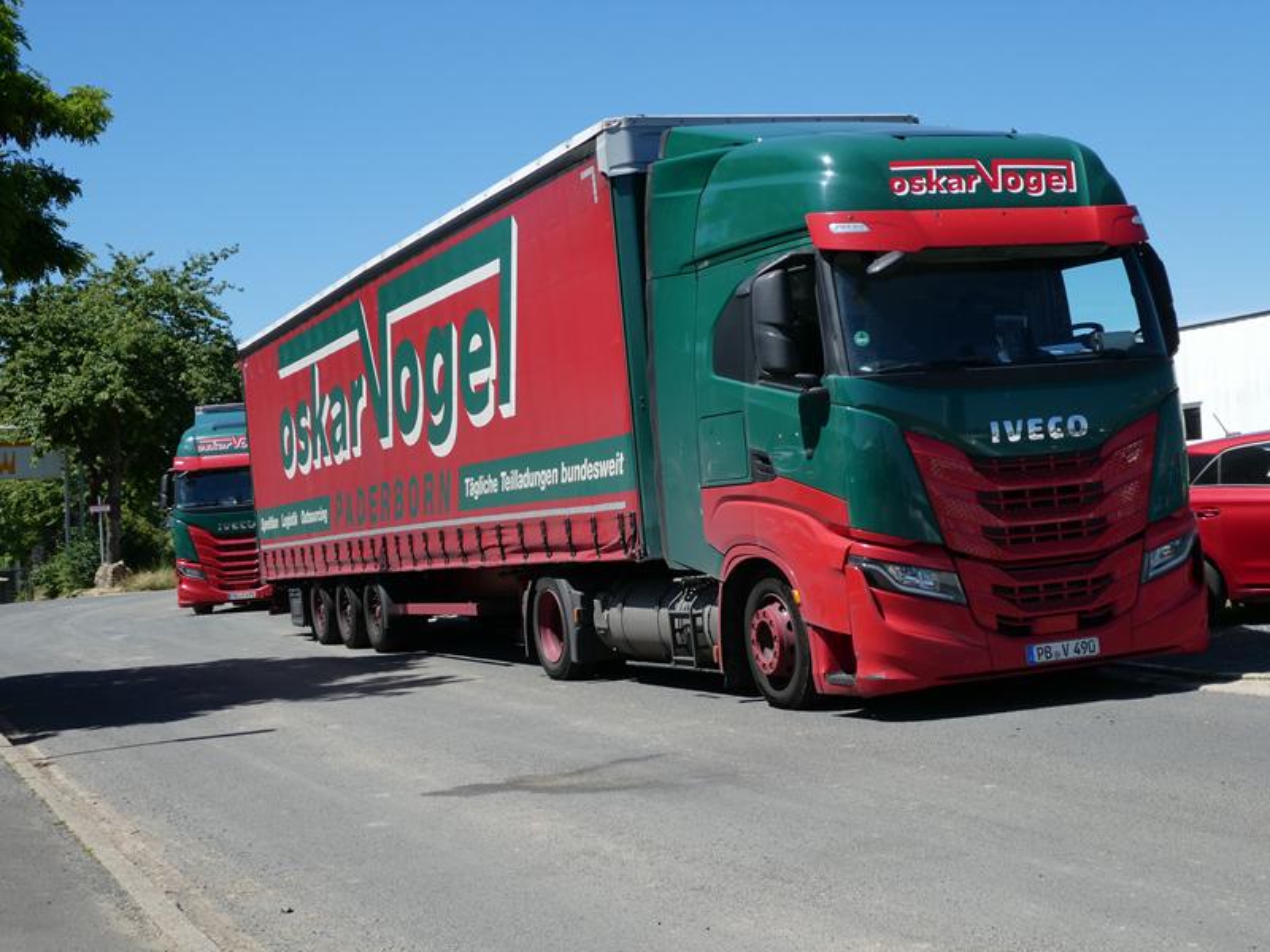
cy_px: 476
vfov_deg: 29.1
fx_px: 1834
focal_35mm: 50
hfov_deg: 38.2
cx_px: 635
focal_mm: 9
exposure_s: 1/640
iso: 80
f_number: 4.1
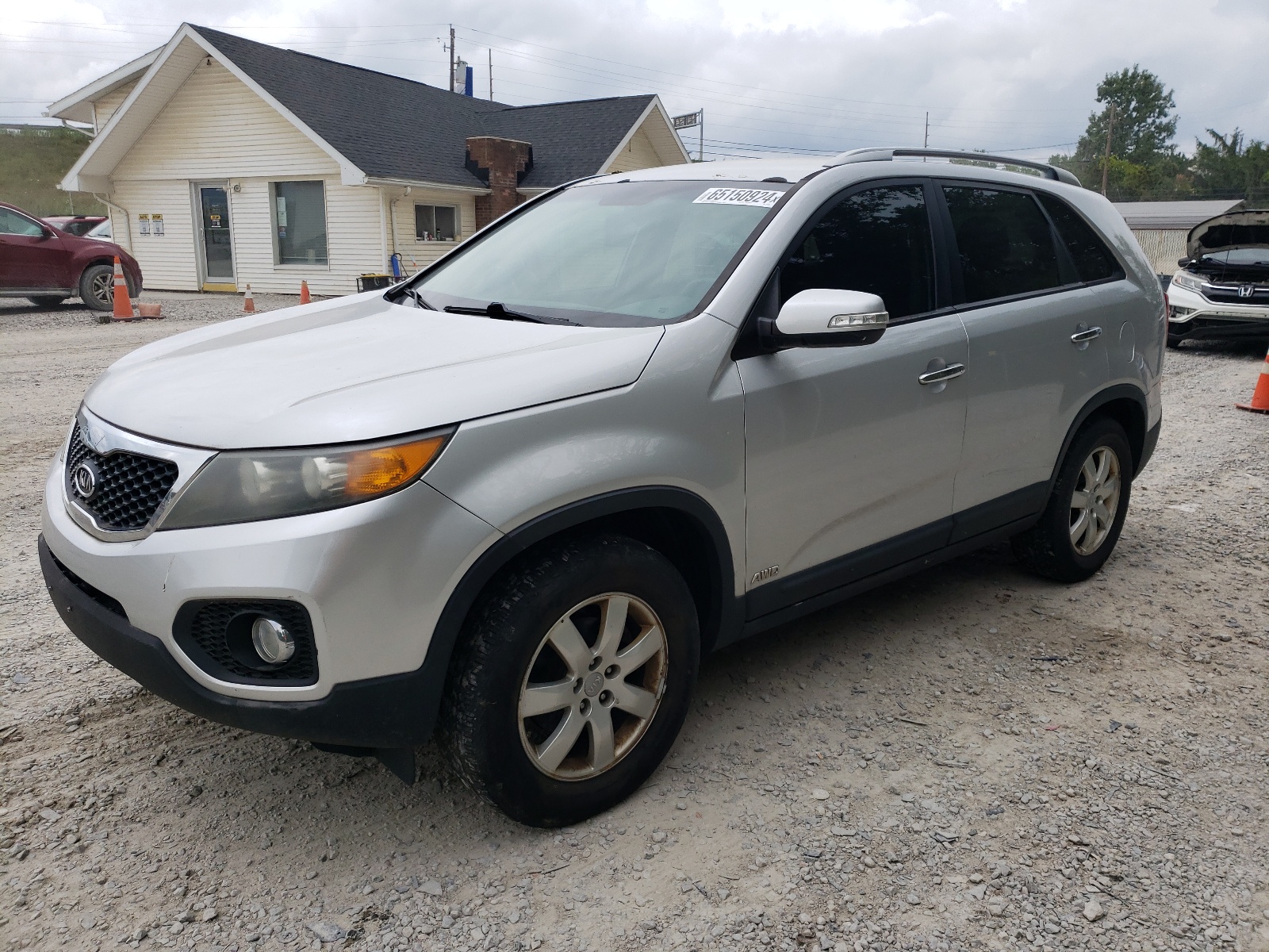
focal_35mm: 26
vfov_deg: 53.1
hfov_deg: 67.3
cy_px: 476
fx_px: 953
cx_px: 634
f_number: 1.5
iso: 50
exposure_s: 1/2500
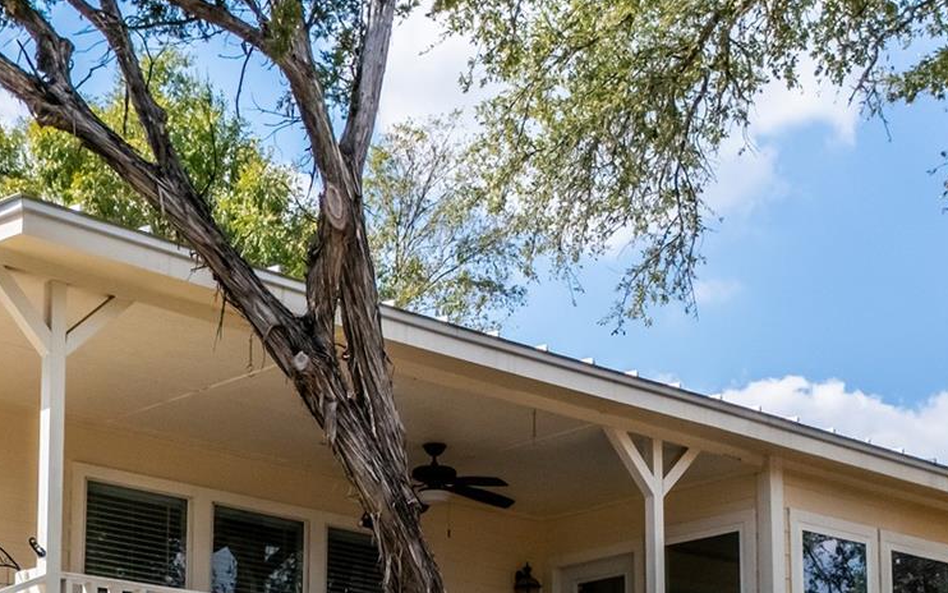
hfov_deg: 44.3
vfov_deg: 26.3
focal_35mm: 45
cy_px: 659
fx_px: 1163
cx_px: 455
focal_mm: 16
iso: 200
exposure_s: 3.2
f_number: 8
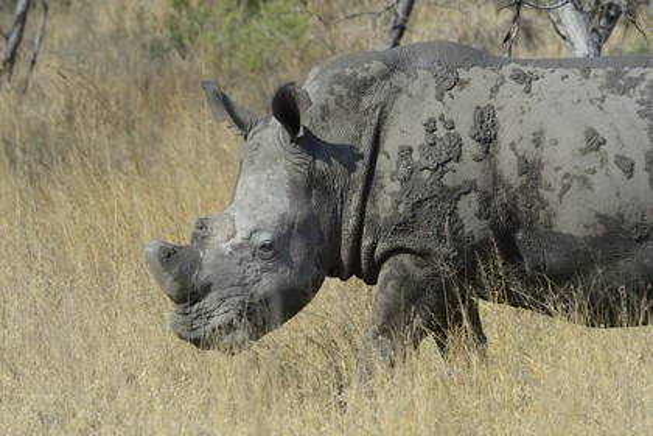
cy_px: 218
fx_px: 4897
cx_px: 326
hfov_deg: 7.6
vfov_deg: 5.1
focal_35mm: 270
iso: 400
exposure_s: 1/500
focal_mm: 270
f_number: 10
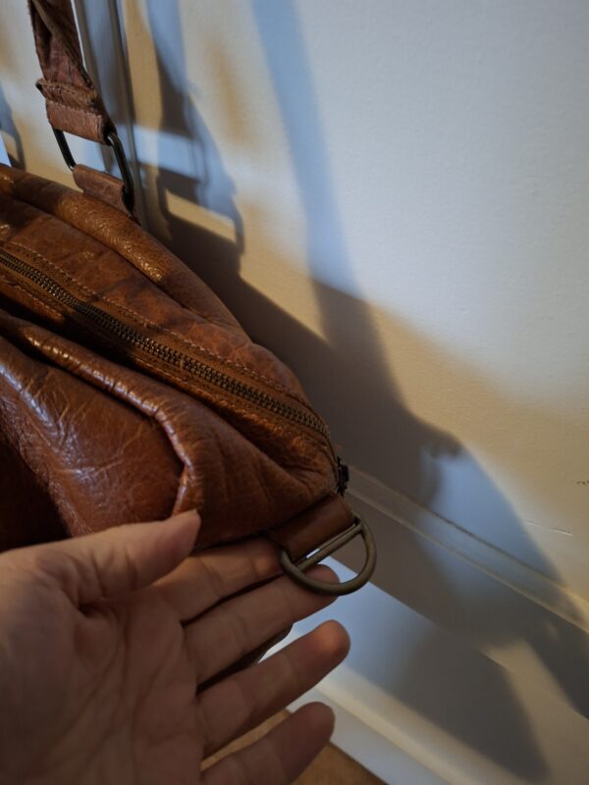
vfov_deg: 73.9
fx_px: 522
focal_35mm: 23
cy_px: 392
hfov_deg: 58.9
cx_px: 294
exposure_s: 1/24
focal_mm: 5.54
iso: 800
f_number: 1.8
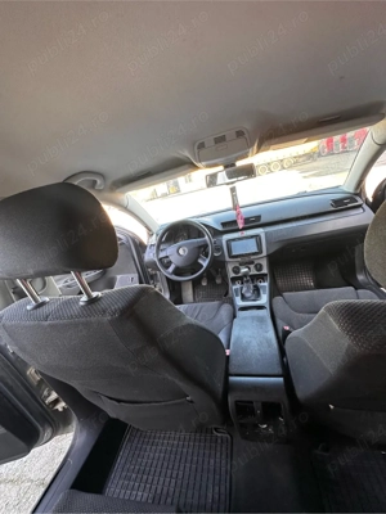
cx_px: 193
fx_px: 208
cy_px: 257
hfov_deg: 85.7
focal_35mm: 14
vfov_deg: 102.1
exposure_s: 1/99
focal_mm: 2.22
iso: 100
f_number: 2.2
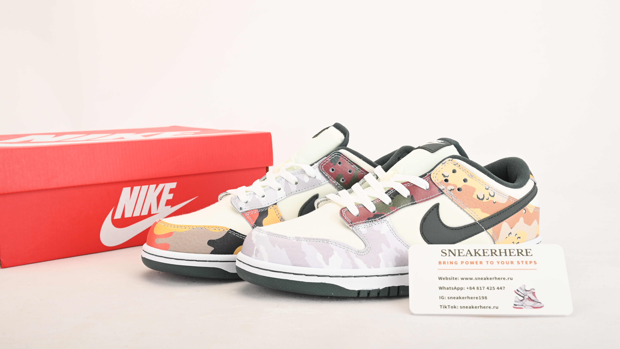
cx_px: 310
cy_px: 180
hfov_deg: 49.4
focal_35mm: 41
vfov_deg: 29.0
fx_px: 674
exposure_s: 1/200
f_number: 11
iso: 100
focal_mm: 39
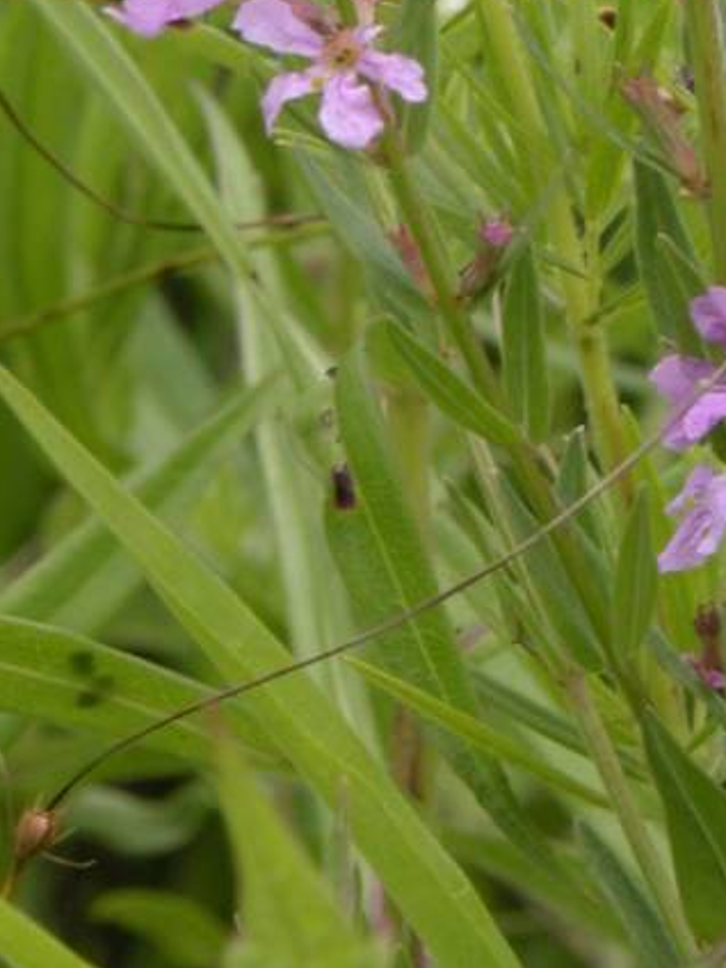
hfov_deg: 2.8
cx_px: 621
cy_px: -470
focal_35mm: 531
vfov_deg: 3.7
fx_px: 14849
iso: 100
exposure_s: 1/186
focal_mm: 44.7
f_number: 8
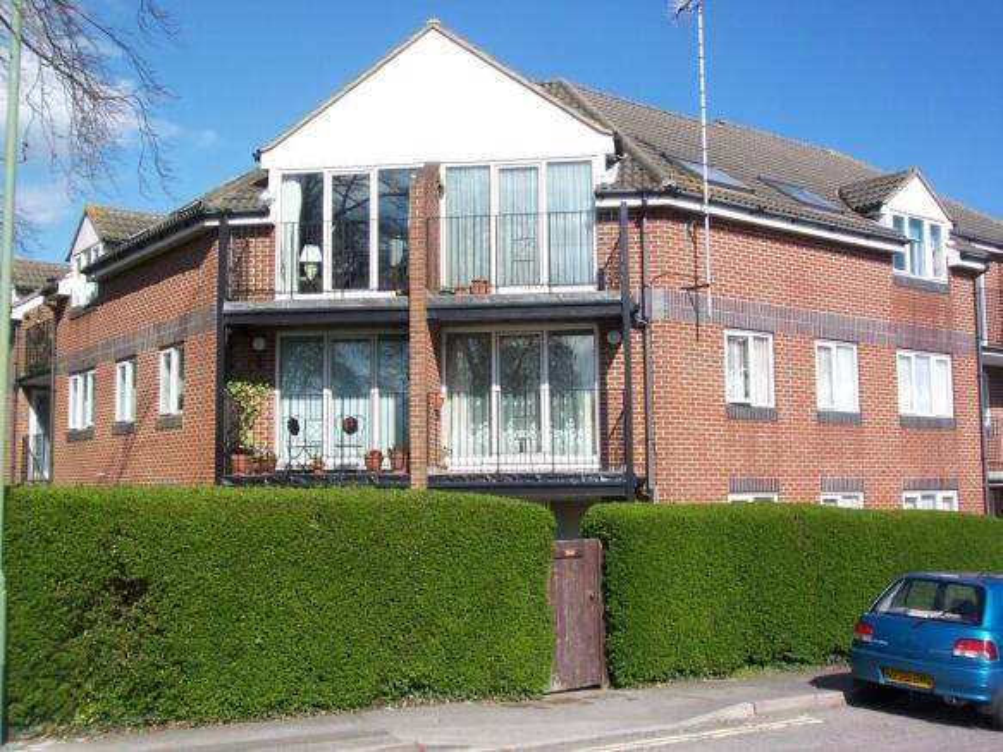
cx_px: 502
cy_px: 376
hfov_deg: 47.9
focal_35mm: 39
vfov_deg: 36.8
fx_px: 1130
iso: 64
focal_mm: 6.4
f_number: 3.9
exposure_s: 1/500
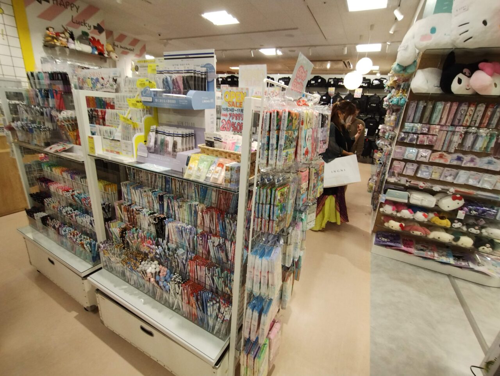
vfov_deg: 78.3
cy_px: 188
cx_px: 250
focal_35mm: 16
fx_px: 231
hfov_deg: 94.4
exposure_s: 1/60
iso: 172
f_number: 2.2
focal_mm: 1.66
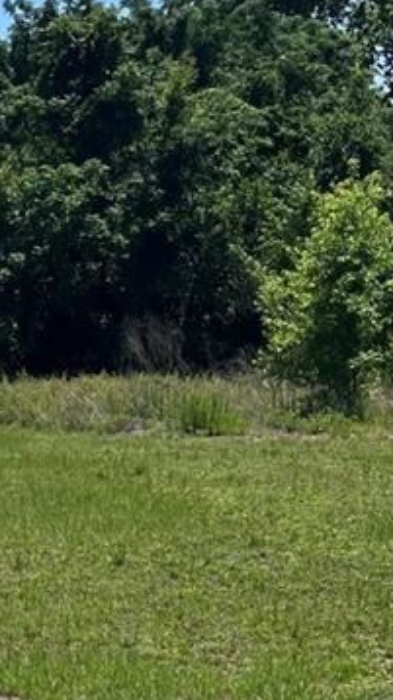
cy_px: 780
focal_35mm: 95
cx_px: -194
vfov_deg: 21.3
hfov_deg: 12.1
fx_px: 1762
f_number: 1.6
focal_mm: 5.1
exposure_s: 1/4651
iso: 50
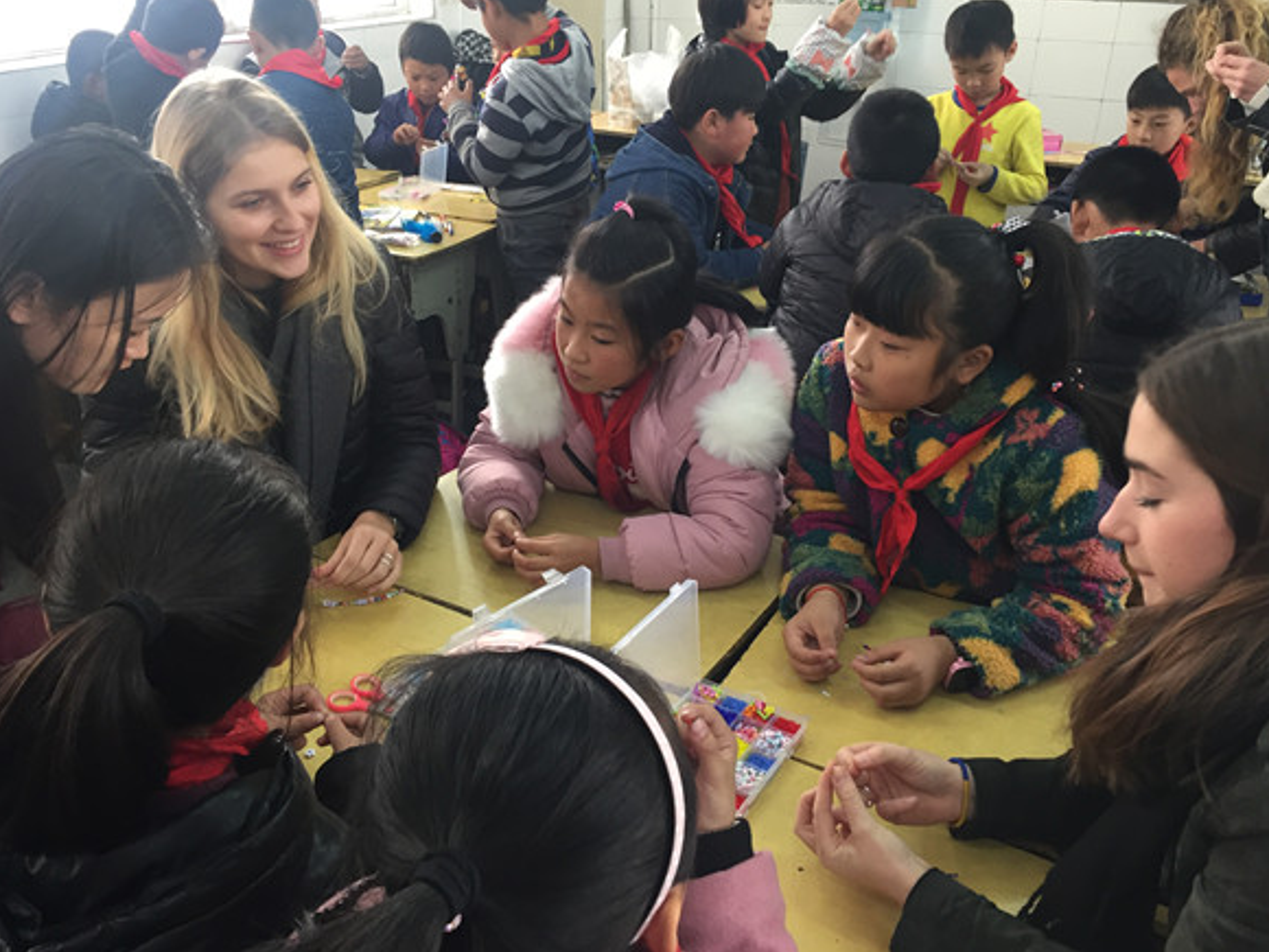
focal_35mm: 30
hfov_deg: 60.0
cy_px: 468
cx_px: 634
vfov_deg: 46.8
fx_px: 1100
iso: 125
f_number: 2.2
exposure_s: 1/33
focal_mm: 4.15
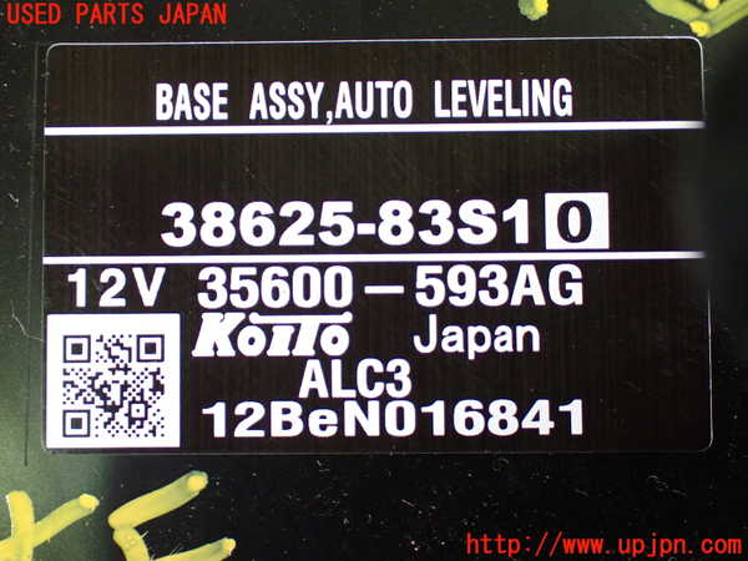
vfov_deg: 30.9
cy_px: 280
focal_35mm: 47
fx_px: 1016
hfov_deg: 40.4
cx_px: 374
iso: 800
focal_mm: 8.4
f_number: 3.1
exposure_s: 1/60
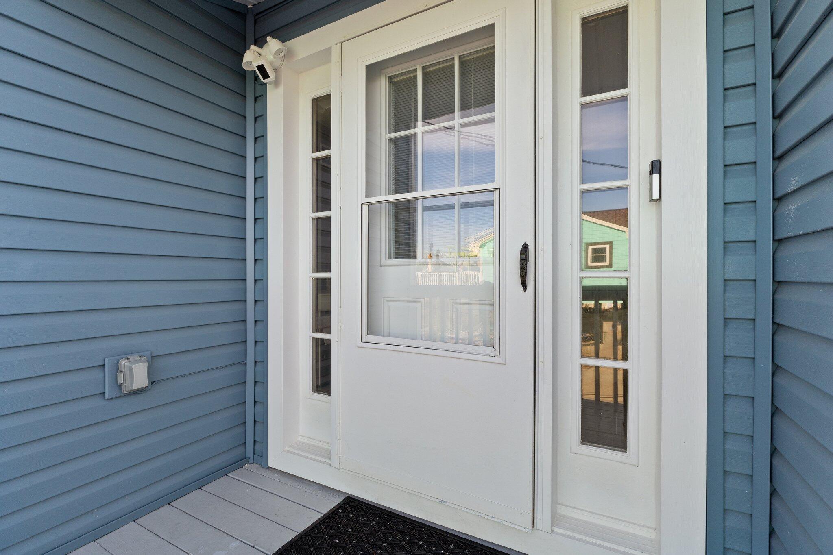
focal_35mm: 16
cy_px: 278
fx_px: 378
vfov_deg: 72.5
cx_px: 416
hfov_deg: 95.5
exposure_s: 1/125
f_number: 9
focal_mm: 10.9
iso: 400
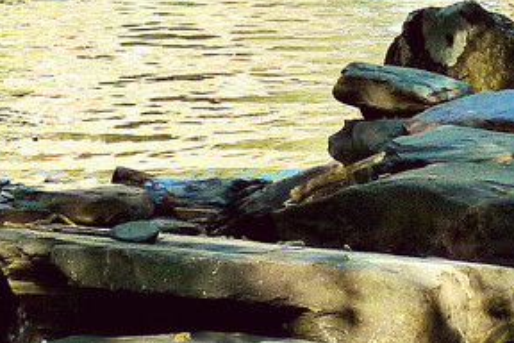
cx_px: 568
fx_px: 3041
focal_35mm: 213
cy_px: -445
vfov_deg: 6.2
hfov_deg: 9.6
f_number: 3.6
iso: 125
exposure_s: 1/125
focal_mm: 8.2
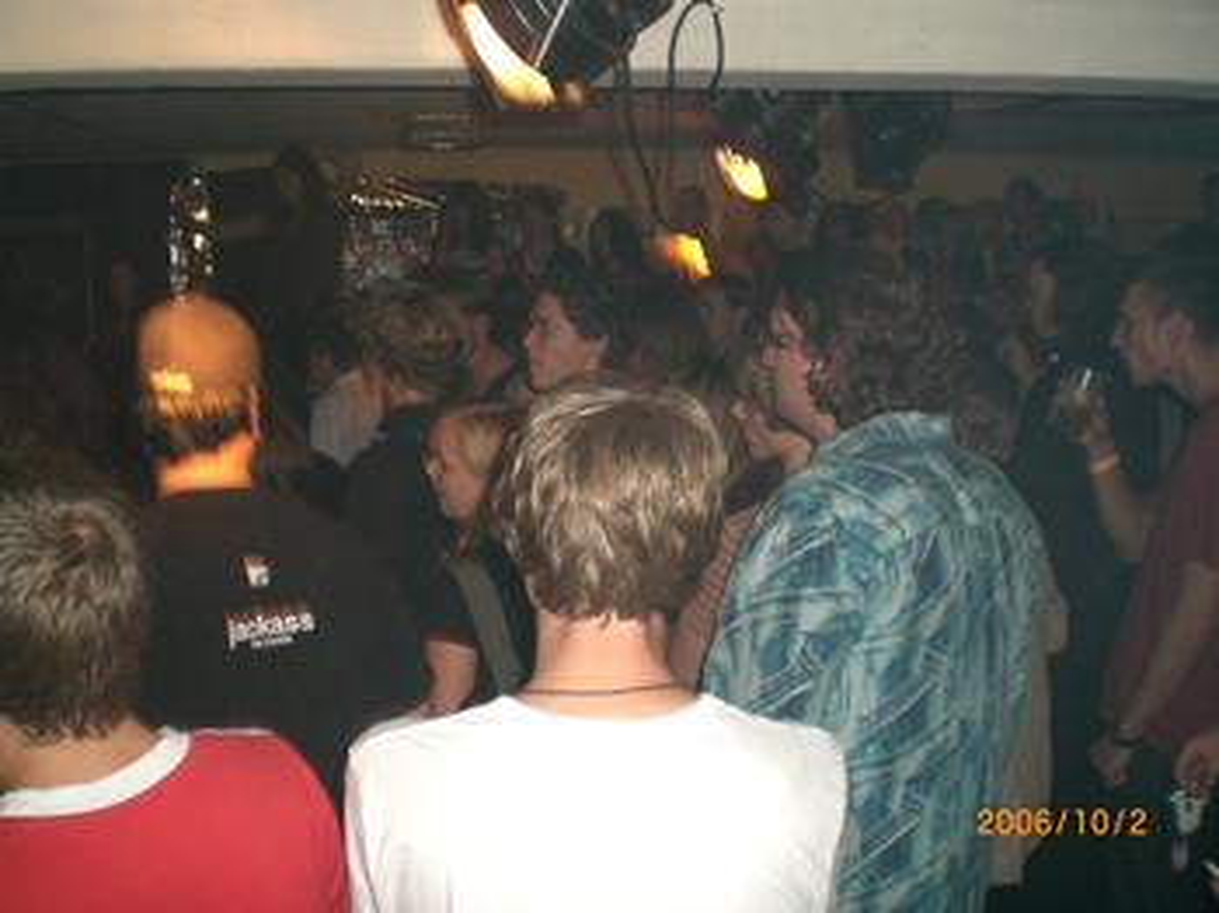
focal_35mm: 38
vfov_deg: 37.7
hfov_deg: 49.0
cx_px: 610
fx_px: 1337
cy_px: 456
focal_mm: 6.3
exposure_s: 1/30
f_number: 3.1
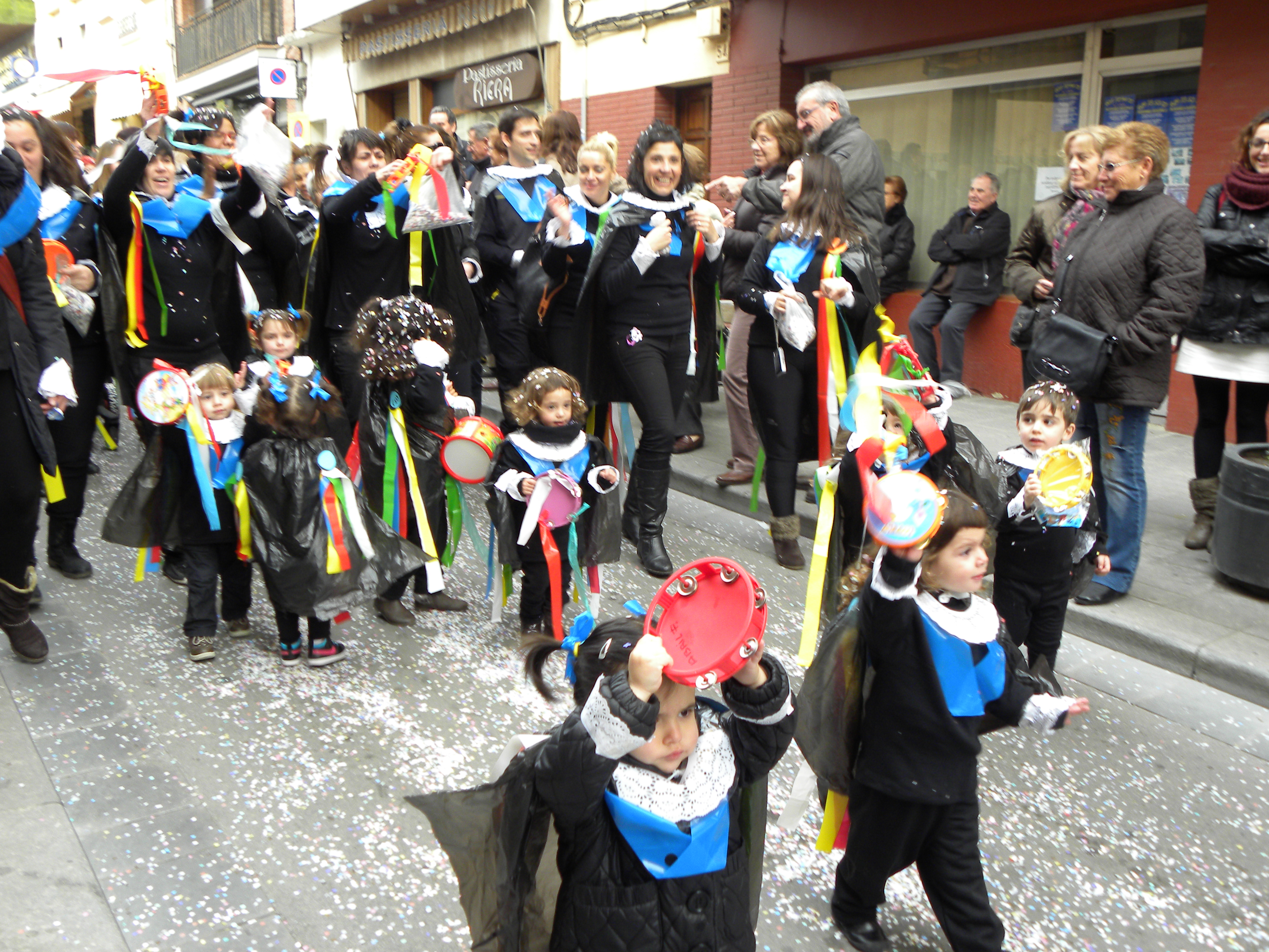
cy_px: 476
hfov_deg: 55.4
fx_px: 1210
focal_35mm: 33
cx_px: 634
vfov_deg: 42.9
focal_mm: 5.9
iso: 88
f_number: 2.8
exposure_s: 1/63.3
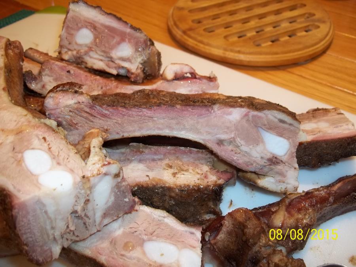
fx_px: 329
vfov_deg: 44.2
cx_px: 178
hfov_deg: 56.8
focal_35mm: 32
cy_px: 134
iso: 64
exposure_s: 1/30
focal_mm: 5.7
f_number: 2.9
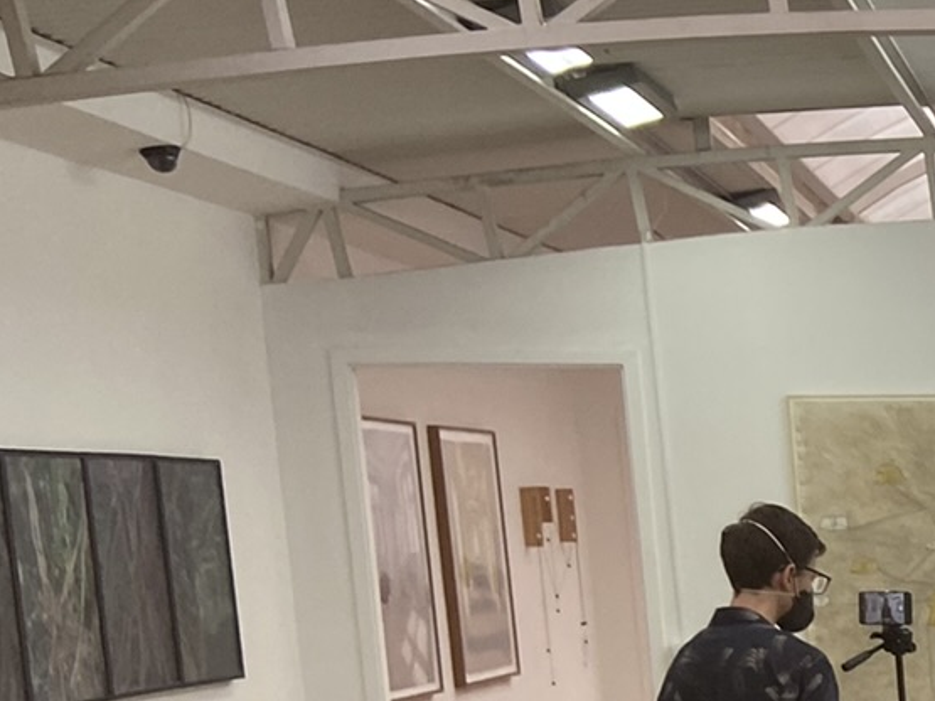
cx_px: 1668
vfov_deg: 14.6
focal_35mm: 96
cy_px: 971
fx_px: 2592
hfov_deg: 17.0
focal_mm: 4.25
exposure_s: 1/60
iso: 80
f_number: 1.8
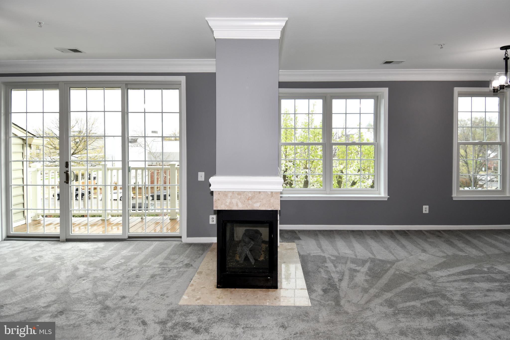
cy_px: 170
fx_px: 255
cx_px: 255
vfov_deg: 67.4
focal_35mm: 18
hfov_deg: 90.0
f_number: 5
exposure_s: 1/100
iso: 200
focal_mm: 12
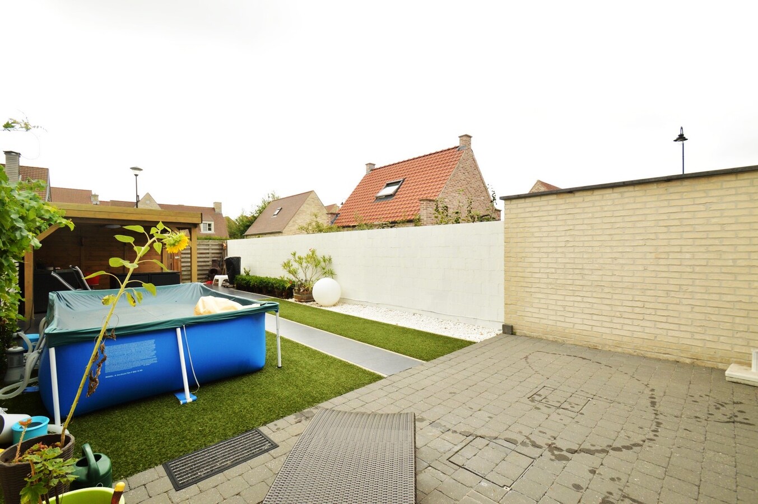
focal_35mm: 16
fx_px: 347
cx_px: 379
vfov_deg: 72.0
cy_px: 252
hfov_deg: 95.0
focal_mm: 11
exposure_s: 1/200
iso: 400
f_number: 7.1
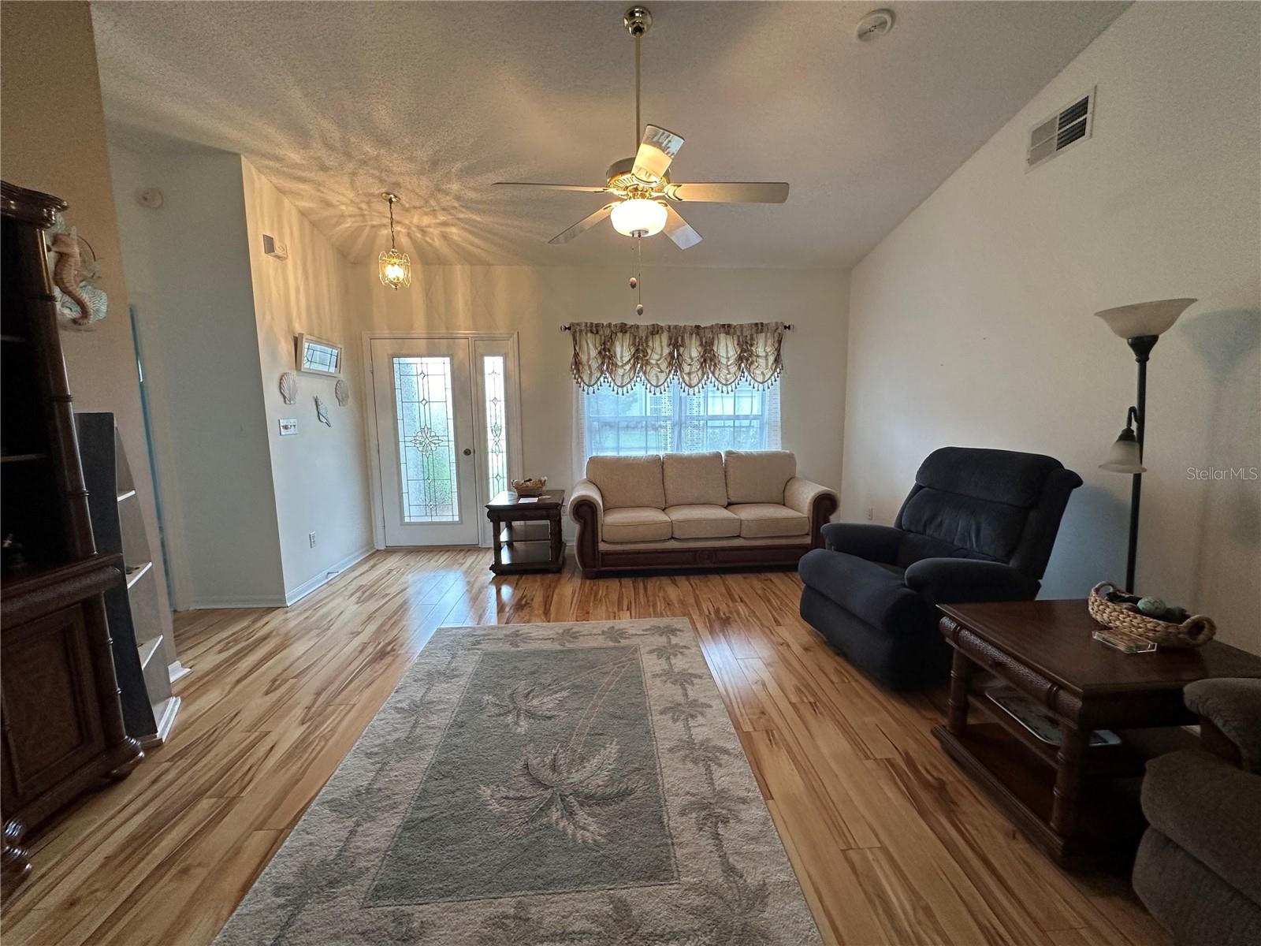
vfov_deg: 85.7
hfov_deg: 102.1
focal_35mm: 14
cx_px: 630
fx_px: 510
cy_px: 473
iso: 200
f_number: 2.2
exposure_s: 1/120
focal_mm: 2.22
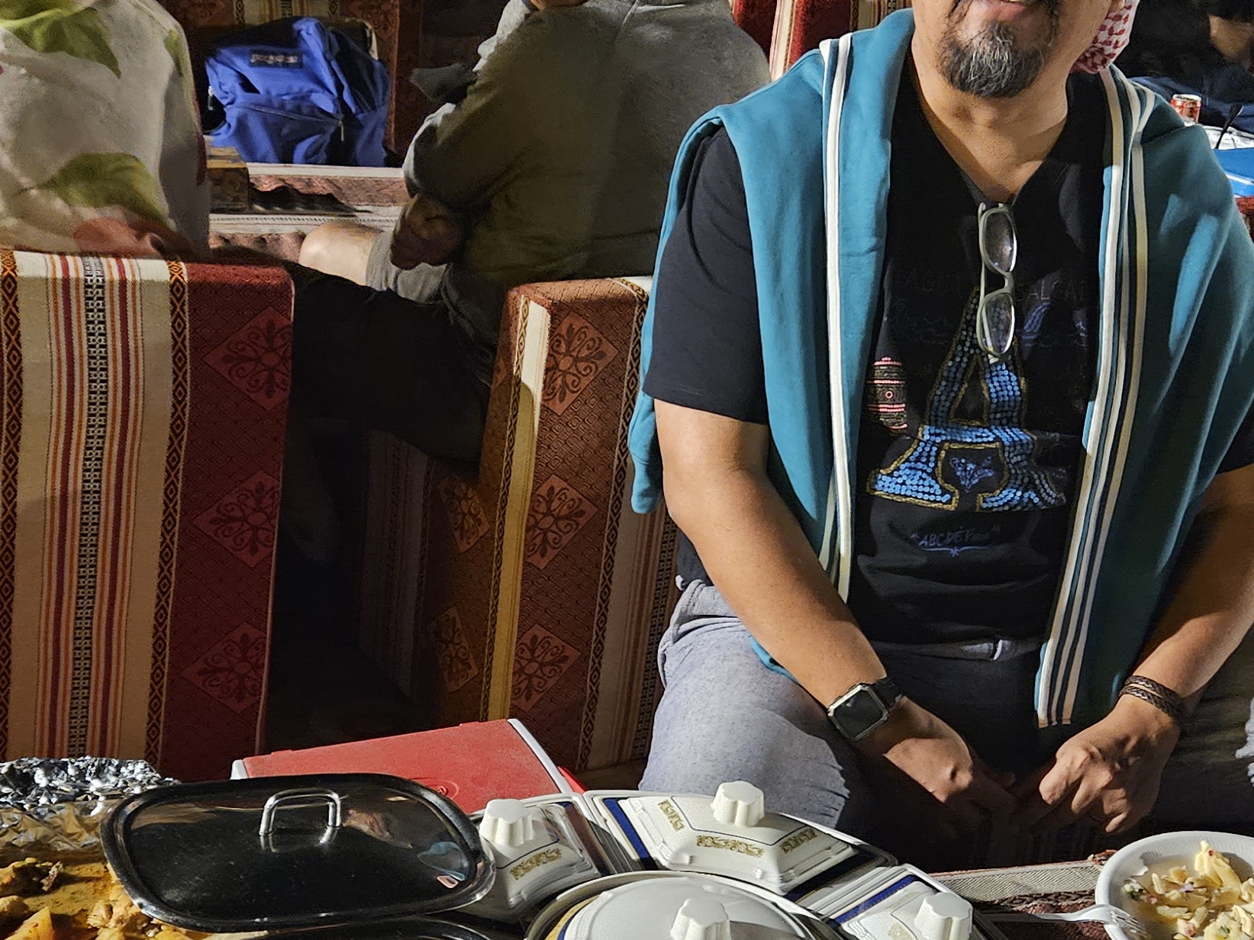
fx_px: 2029
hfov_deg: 34.3
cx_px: 546
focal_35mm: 56
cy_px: 646
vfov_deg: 25.9
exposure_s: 1/25
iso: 1250
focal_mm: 5.4
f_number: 1.8
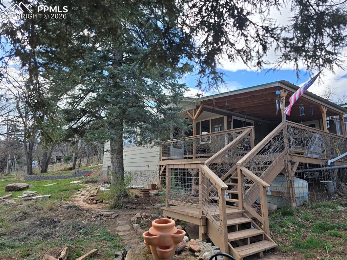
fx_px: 230
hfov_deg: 74.0
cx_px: 174
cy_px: 130
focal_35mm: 23
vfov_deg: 58.8
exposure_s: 1/313
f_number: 1.7
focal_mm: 6.3
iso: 12
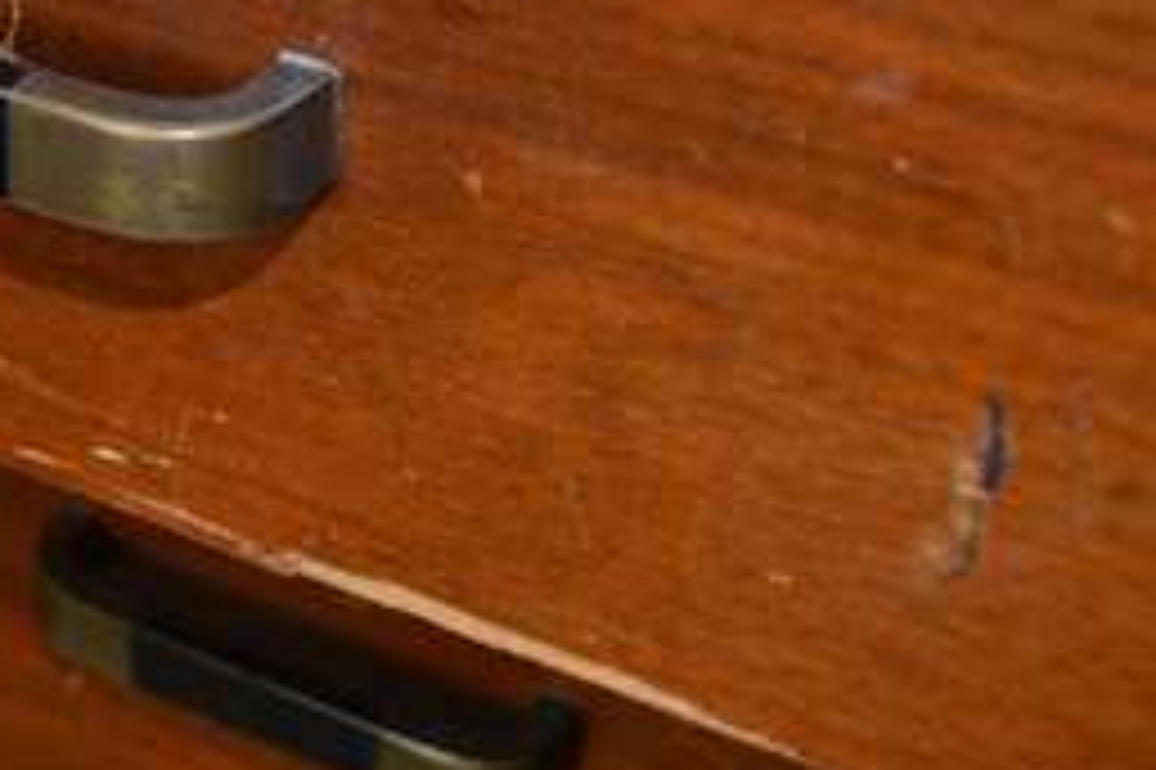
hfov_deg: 25.8
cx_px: 211
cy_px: 108
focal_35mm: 77
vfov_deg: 17.5
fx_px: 2471
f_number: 3.8
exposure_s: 1/60
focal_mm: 22
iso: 450
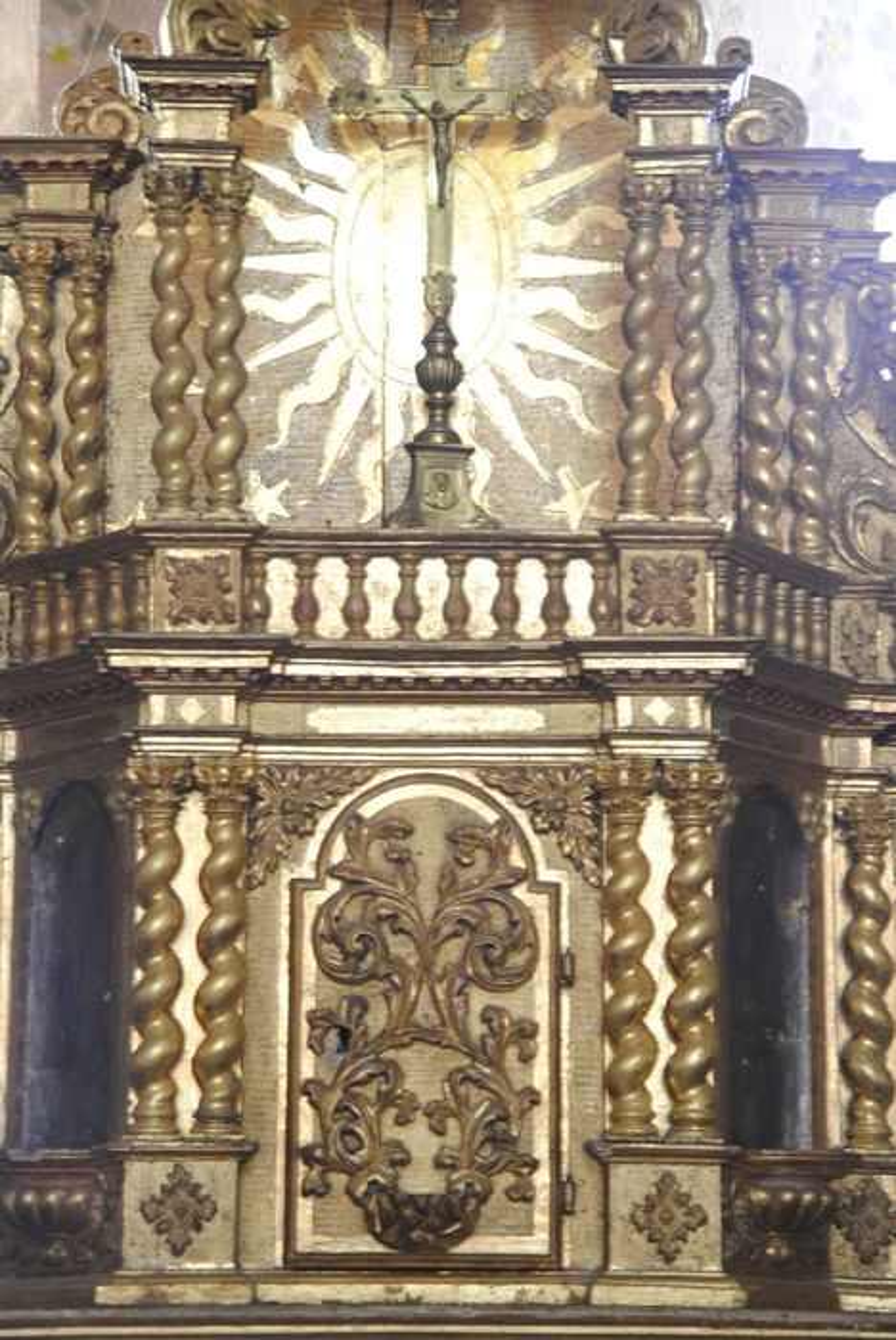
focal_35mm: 112
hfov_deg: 12.2
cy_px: 670
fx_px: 4191
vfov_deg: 18.2
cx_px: 448
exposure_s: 3
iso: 400
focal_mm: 75
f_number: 7.1
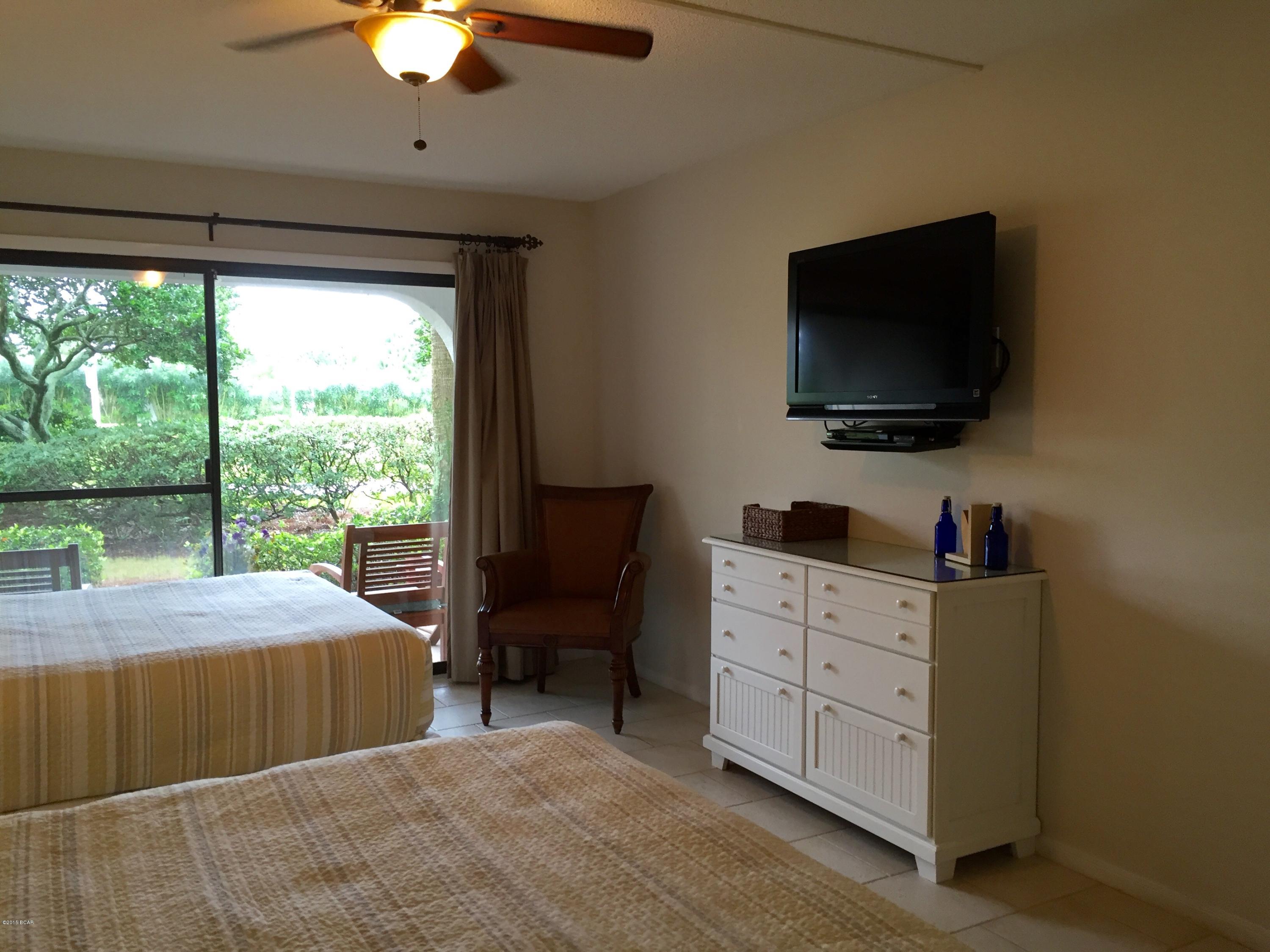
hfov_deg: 61.7
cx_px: 635
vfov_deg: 48.2
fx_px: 1064
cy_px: 476
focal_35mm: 29
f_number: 2.2
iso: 64
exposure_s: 1/30
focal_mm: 4.15
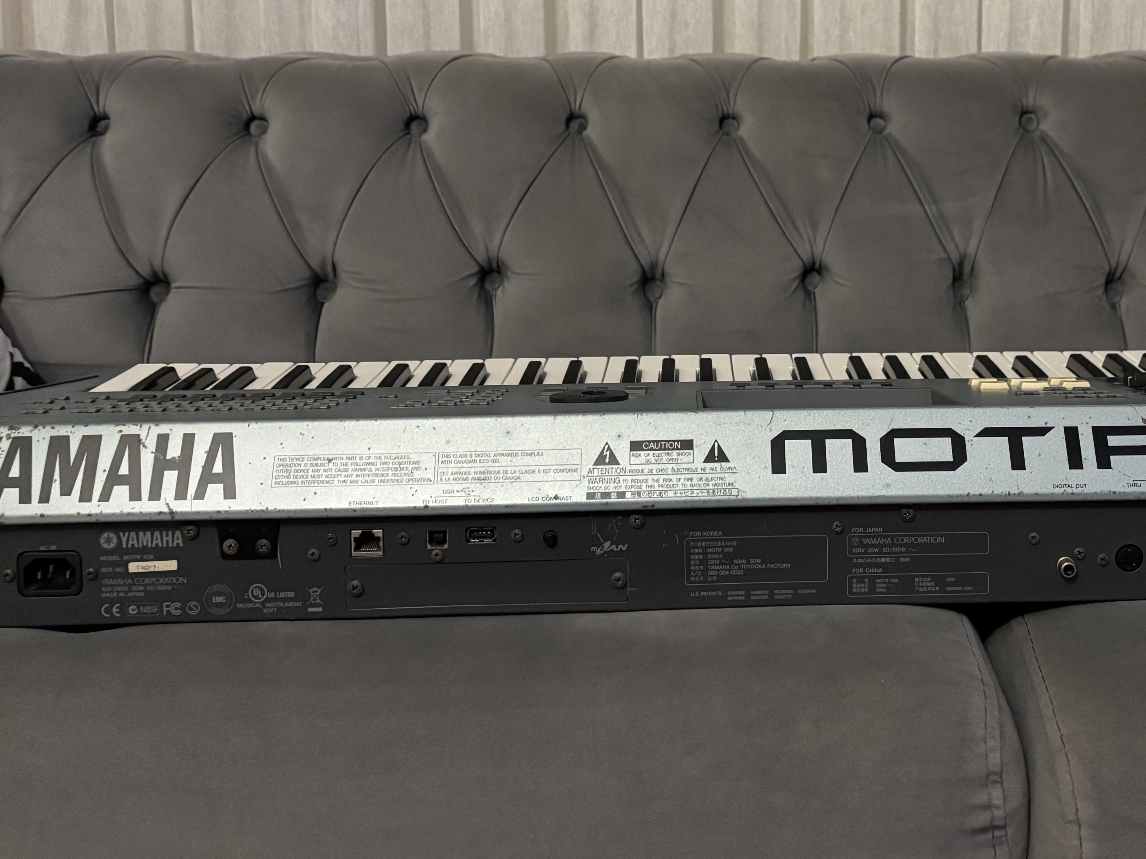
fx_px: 1523
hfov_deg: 40.7
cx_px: 774
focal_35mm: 46
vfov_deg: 30.9
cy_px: 209
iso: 640
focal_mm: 5.96
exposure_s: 1/32
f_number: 1.6
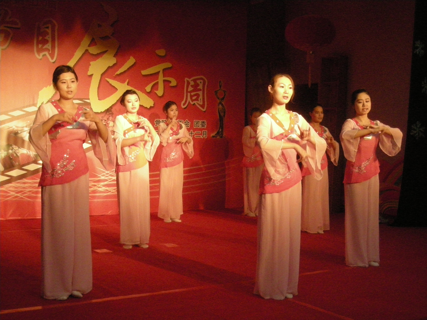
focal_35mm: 54
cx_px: 214
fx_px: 666
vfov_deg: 27.0
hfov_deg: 35.5
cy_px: 160
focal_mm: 8.8
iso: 800
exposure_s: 1/88.5
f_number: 3.3
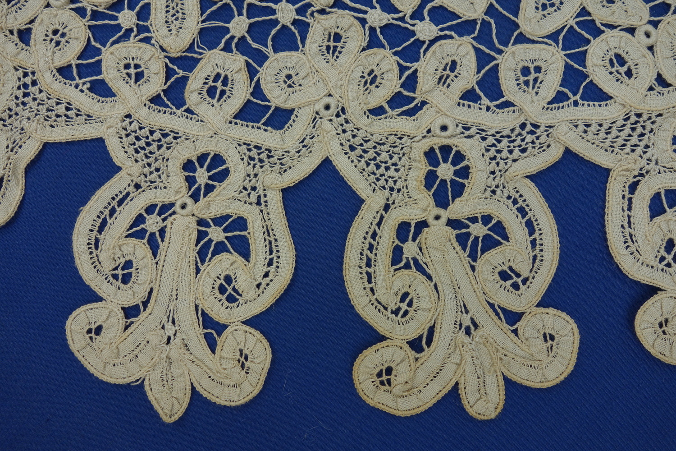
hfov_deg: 65.5
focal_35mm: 28
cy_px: 226
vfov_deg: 46.4
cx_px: 338
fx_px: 526
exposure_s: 1/100
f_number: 4.5
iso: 125
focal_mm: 10.4
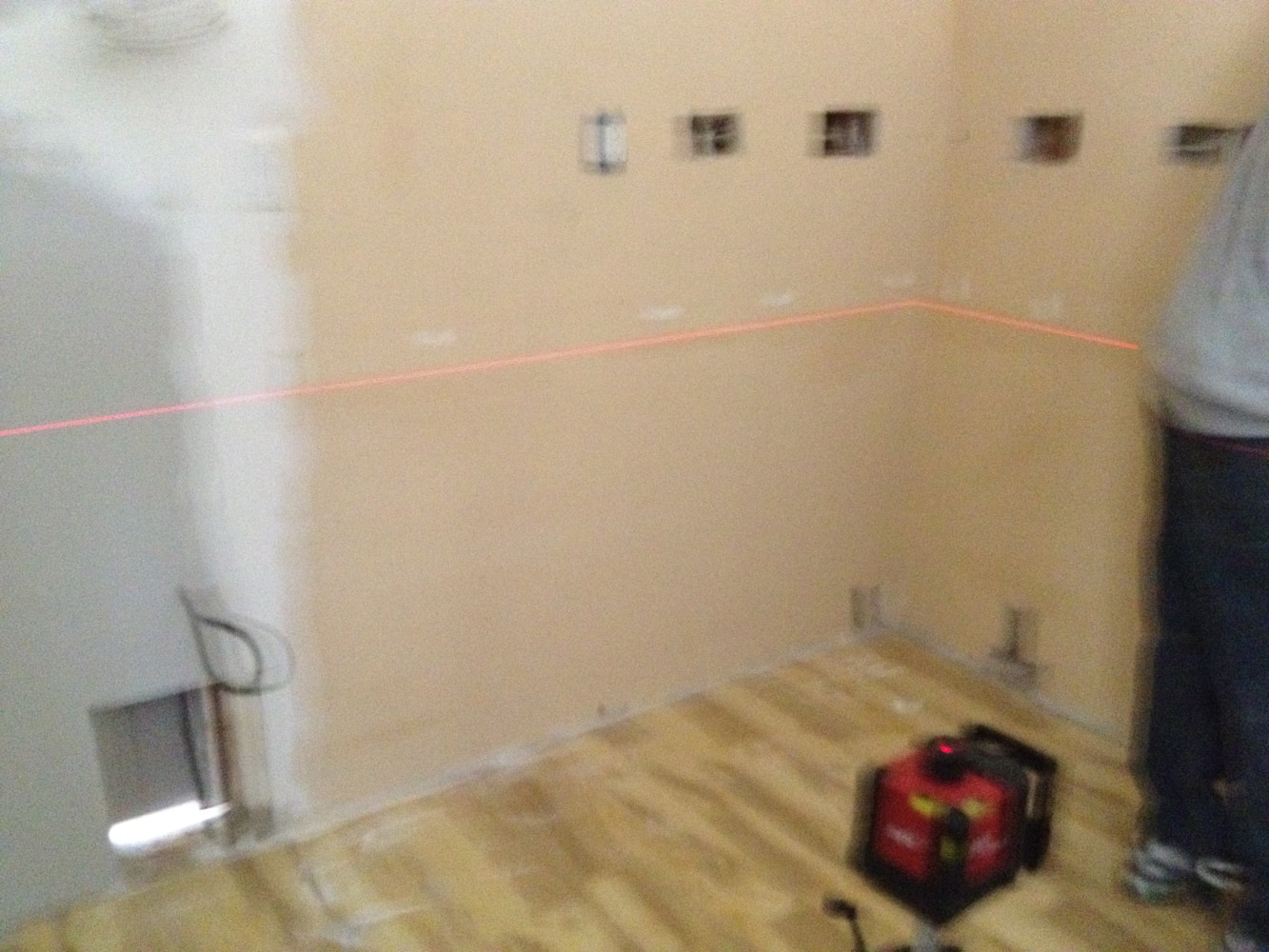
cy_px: 476
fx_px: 1283
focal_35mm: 35
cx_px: 634
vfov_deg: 40.7
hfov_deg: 52.6
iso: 800
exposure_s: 1/15
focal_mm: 4.28
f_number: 2.4
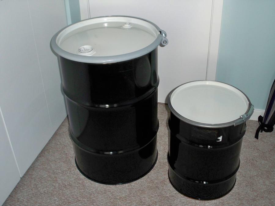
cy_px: 103
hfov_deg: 42.9
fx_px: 350
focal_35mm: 44
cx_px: 138
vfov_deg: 32.9
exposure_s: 1/30
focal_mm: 7.8
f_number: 3.5
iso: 200
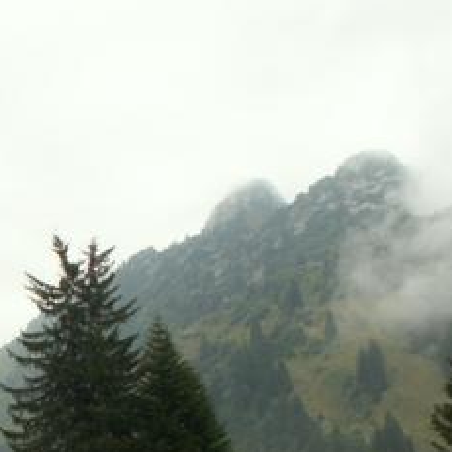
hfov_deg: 16.3
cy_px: 417
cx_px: -82
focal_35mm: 103
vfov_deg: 16.6
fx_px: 1522
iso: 50
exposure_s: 1/60
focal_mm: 6.97
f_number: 8
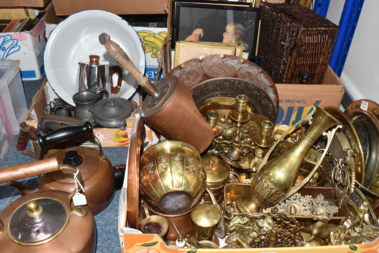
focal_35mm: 31
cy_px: 139
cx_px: 206
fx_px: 326
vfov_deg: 42.3
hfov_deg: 60.2
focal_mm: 18
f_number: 7.1
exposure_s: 1/60
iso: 800
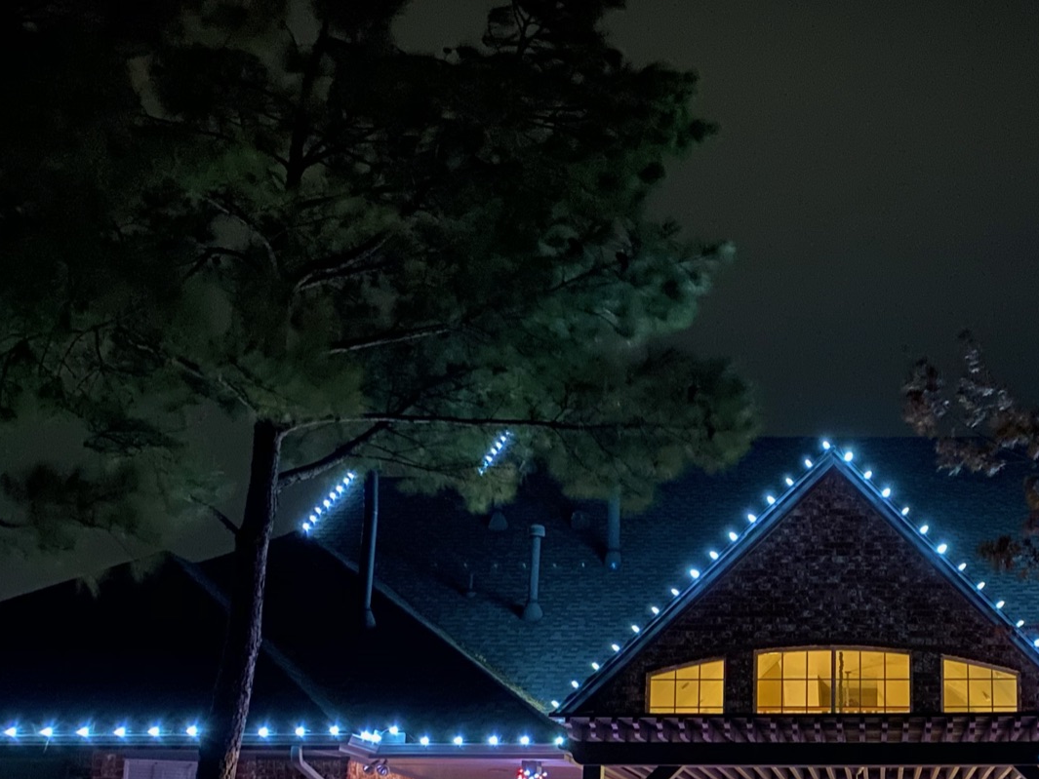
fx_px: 1501
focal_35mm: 50
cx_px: 866
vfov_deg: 28.2
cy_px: 671
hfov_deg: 36.6
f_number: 1.8
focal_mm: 4.25
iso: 800
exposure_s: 1/8
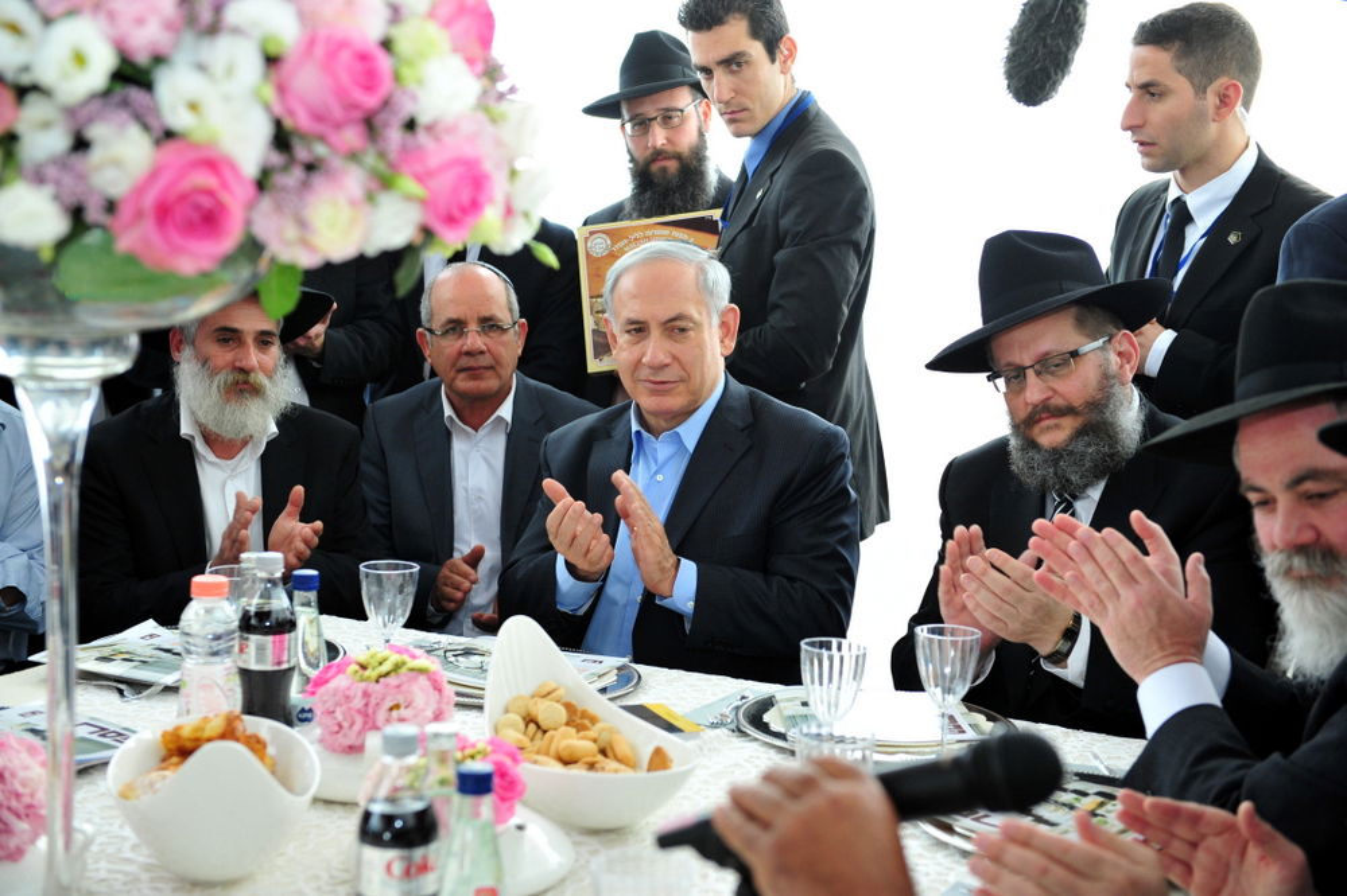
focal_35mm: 55
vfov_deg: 24.6
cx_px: 674
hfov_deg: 36.3
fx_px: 2057
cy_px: 448
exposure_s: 1/160
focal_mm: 55
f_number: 4
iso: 1250
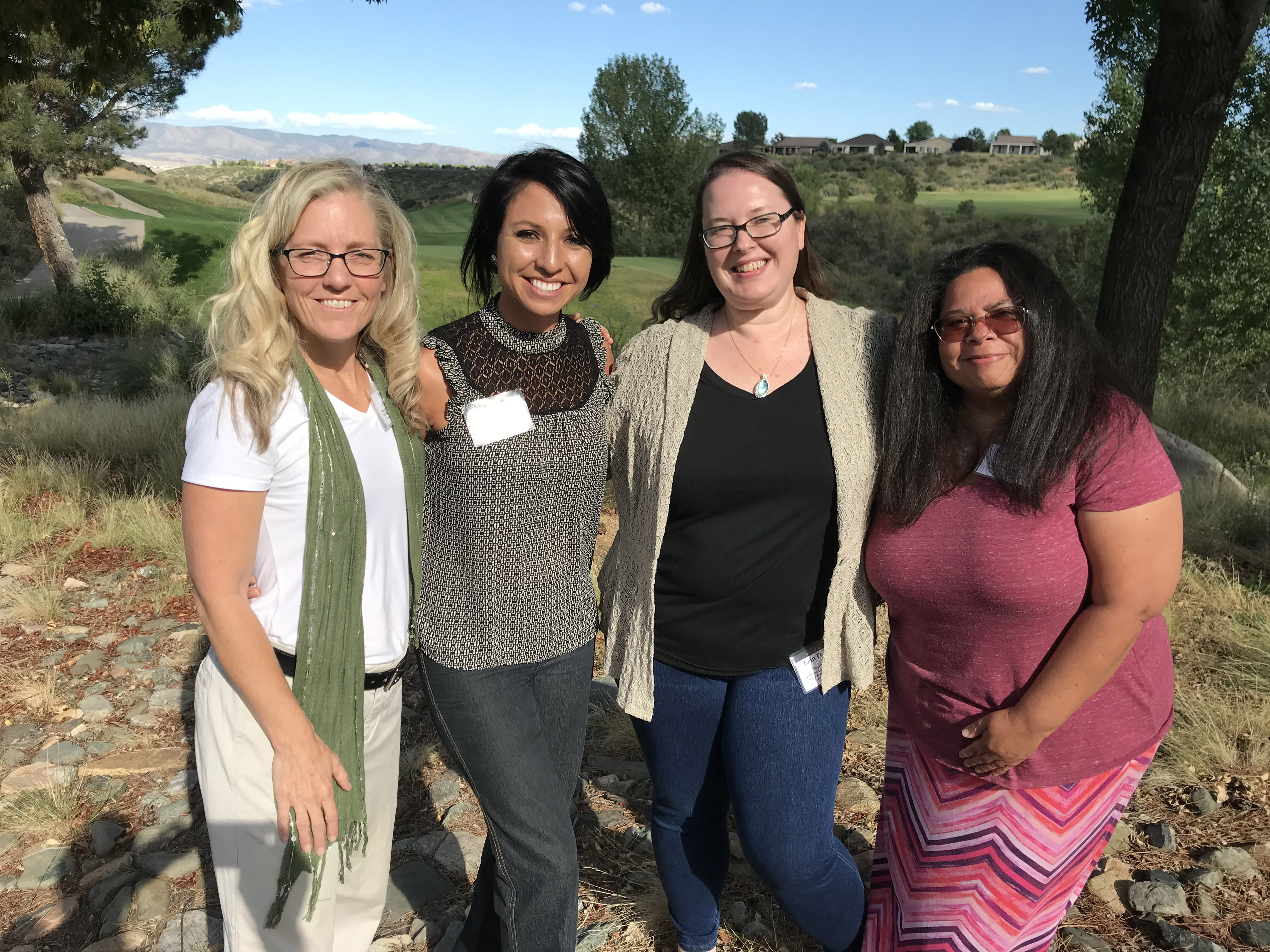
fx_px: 1027
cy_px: 476
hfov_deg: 63.4
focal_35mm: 28
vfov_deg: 49.7
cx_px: 635
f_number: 1.8
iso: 20
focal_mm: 3.99
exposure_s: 1/1330
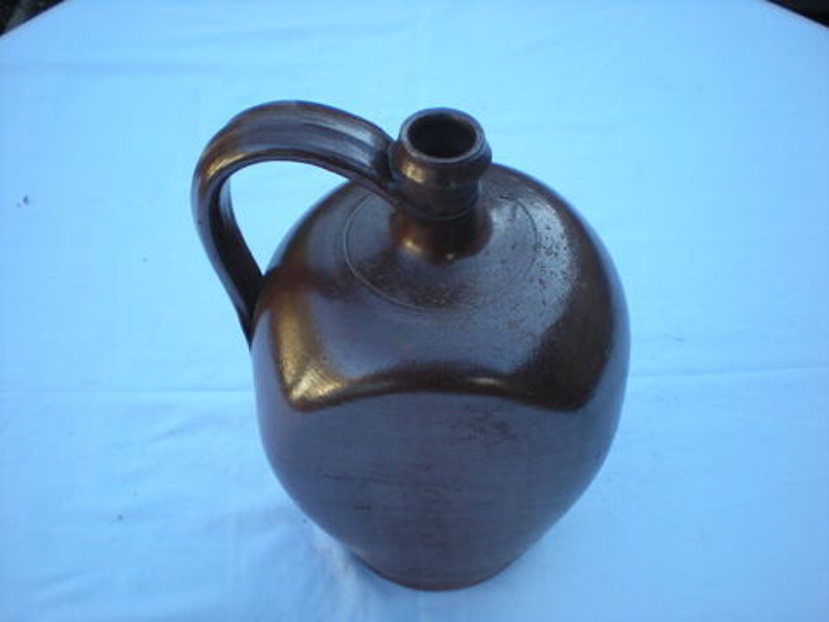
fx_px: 910
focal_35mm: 38
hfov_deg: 49.0
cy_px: 311
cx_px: 414
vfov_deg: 37.7
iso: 64
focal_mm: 6.3
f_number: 3.1
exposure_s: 1/157
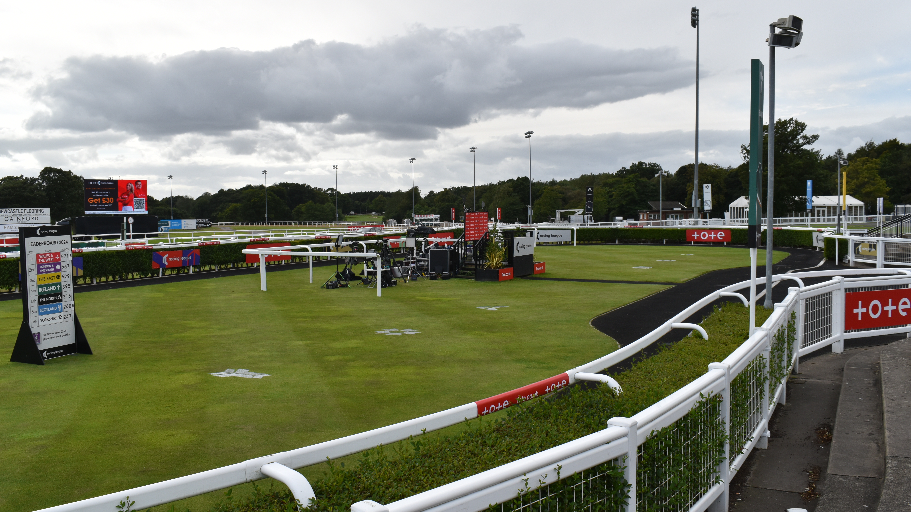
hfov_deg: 56.6
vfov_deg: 33.7
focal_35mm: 35
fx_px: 845
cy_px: 257
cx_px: 454
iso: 200
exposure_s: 1/400
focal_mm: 22
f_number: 10
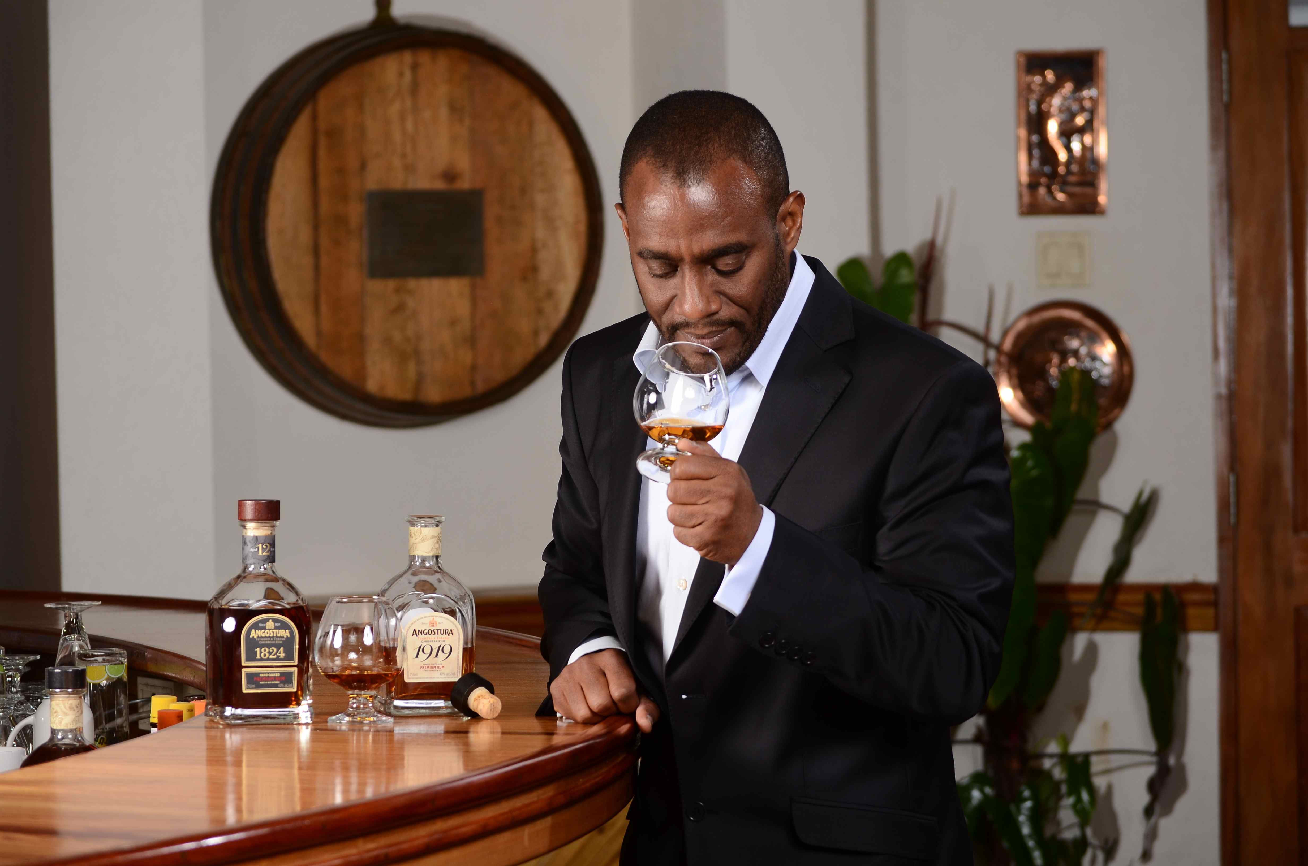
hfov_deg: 15.9
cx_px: 654
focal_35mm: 129
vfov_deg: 10.6
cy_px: 433
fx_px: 4677
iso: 160
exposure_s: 1/160
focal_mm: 86
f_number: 6.3
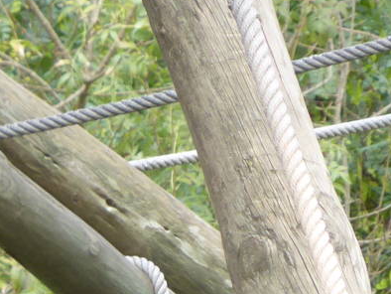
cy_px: 192
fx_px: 15405
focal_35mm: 1363
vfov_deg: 1.1
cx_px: -208
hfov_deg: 1.5
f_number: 5.9
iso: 160
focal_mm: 60
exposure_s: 1/100
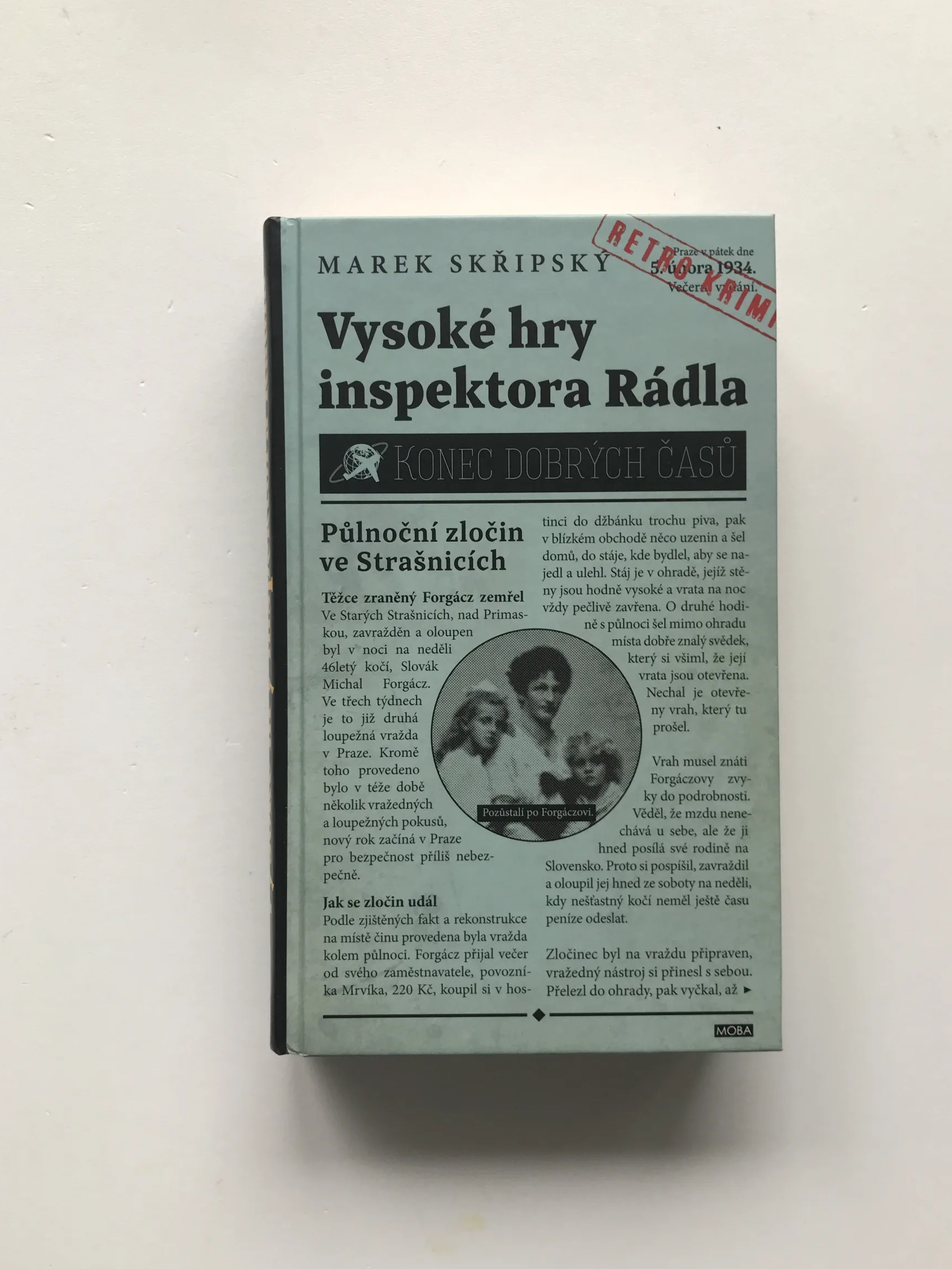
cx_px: 494
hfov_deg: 45.4
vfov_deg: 58.4
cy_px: 640
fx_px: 1137
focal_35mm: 31
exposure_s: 1/100
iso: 32
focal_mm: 3.99
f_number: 1.8
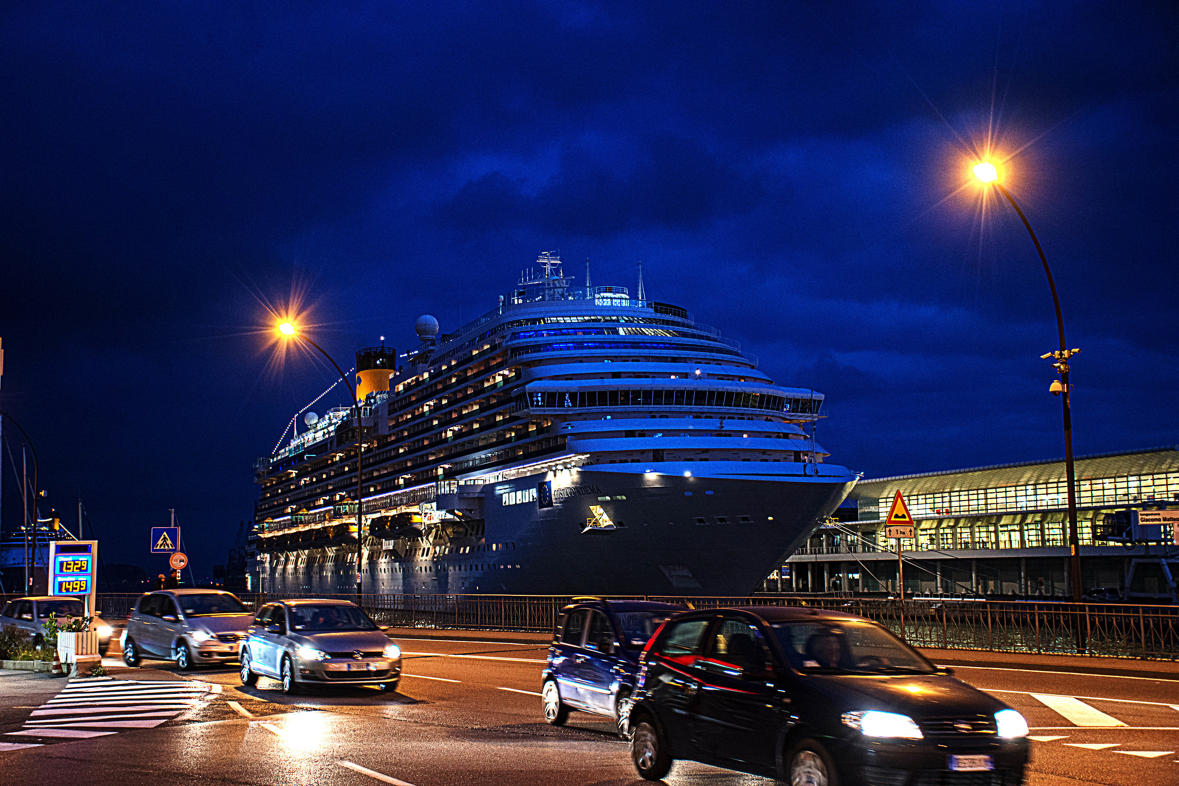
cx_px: 590
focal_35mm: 48
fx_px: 1572
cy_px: 393
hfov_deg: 41.1
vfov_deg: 28.1
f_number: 4
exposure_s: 1/15
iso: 800
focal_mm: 32
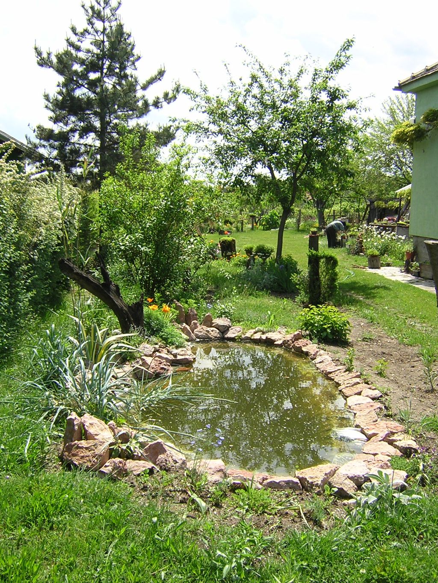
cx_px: 219
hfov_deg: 39.7
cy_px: 292
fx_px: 607
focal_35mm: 36
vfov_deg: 51.4
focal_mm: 4.7
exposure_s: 1/187
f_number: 5.2
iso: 100
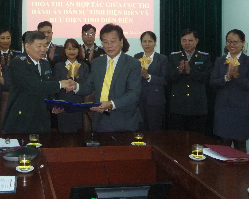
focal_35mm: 56
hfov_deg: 33.1
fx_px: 413
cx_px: 70
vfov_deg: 26.5
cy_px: 35
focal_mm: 5.2
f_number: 3.3
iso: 320
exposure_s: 1/30
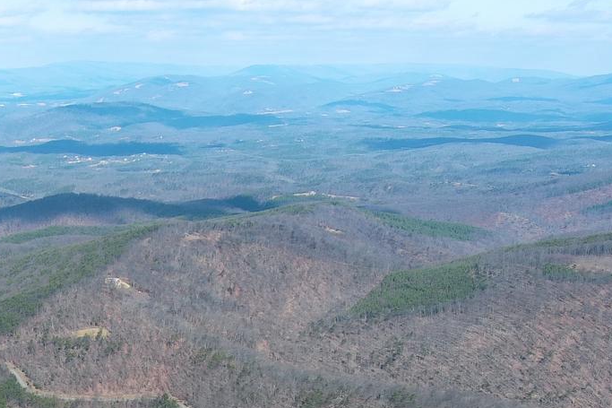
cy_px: 551
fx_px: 1479
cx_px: -8
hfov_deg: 22.4
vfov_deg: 14.9
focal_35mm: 87
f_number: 2.8
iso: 100
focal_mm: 10.57
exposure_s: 1/936
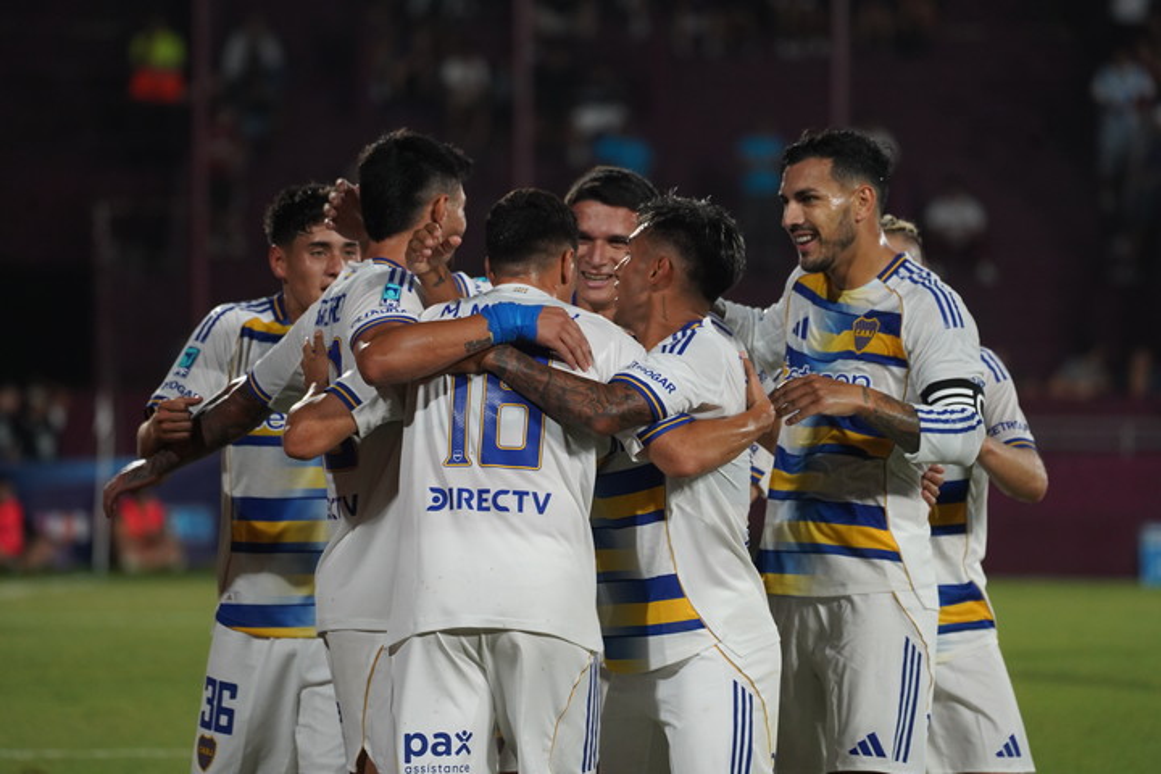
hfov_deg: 7.4
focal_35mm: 279
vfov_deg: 4.9
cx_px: 580
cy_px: 387
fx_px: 8997
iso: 3200
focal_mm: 279
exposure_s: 1/1000
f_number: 5.6
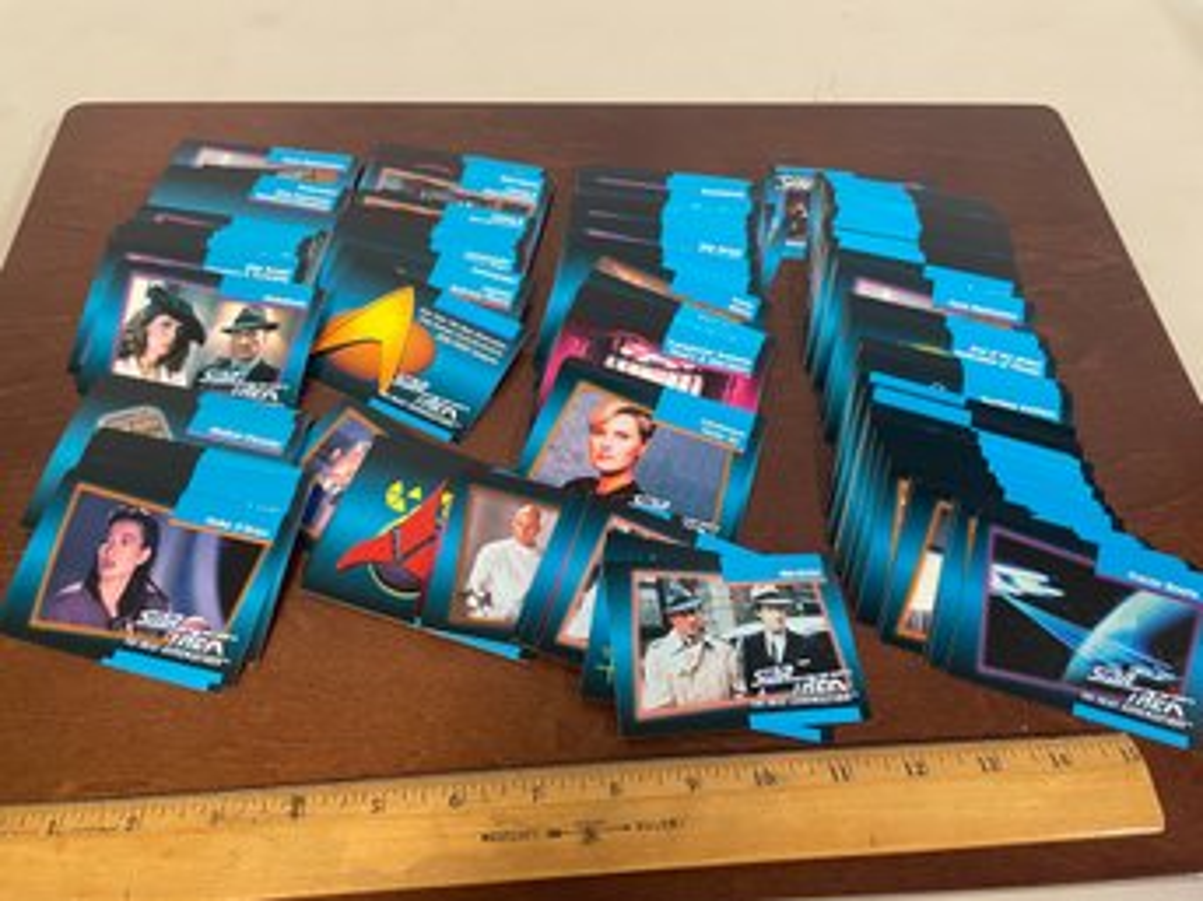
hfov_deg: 67.3
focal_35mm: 26
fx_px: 903
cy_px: 450
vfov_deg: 53.0
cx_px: 602
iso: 160
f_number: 1.6
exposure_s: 1/60
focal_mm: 4.2
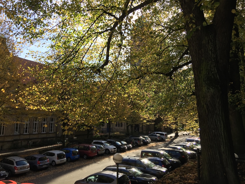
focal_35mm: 29
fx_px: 205
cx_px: 122
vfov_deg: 48.2
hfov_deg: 61.7
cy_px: 92
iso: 32
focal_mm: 4.15
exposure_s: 1/628
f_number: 2.2
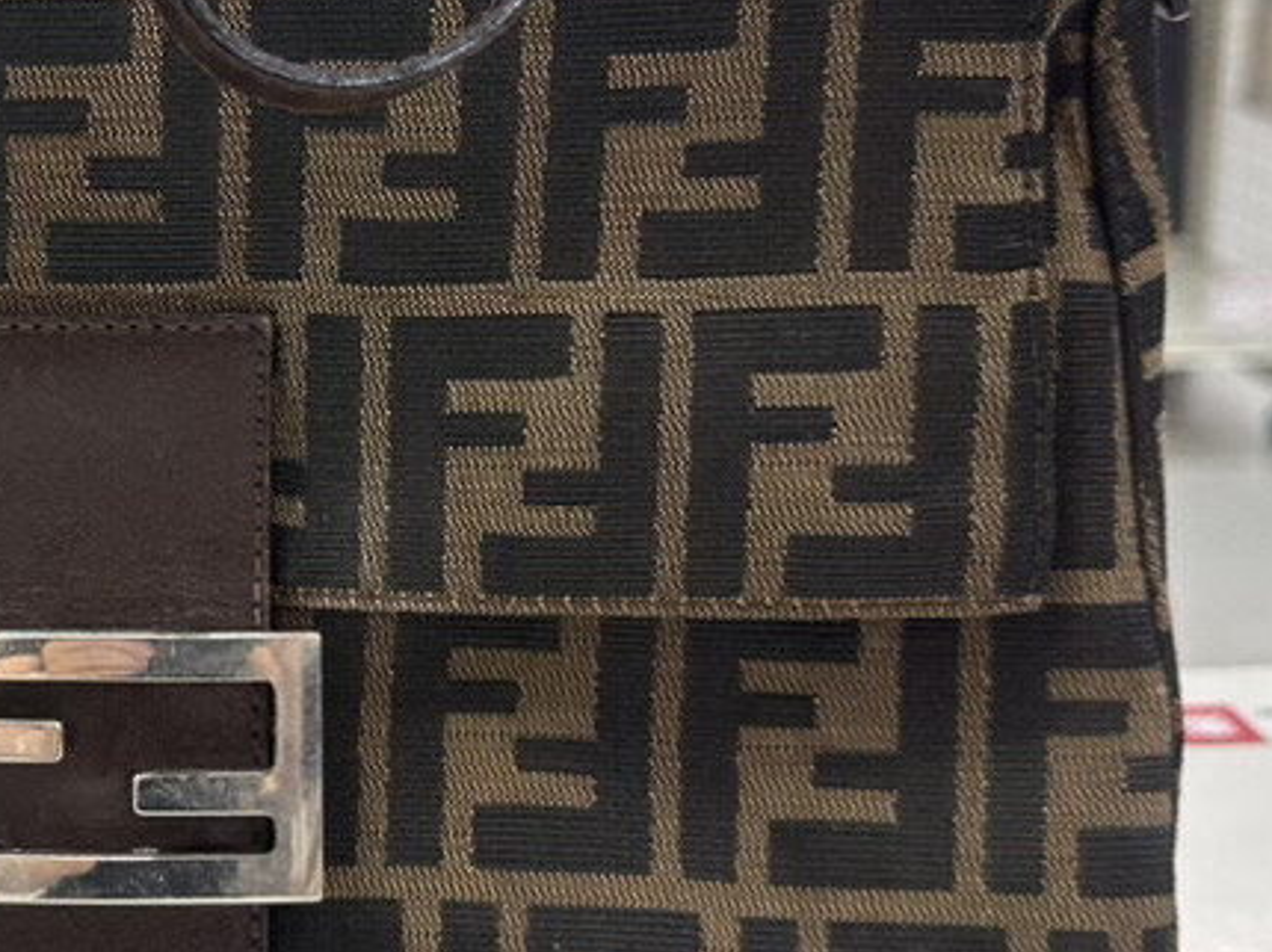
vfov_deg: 21.8
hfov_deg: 27.9
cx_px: 124
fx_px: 2461
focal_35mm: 67
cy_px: 275
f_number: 1.78
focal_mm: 6.86
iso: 125
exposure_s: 1/120
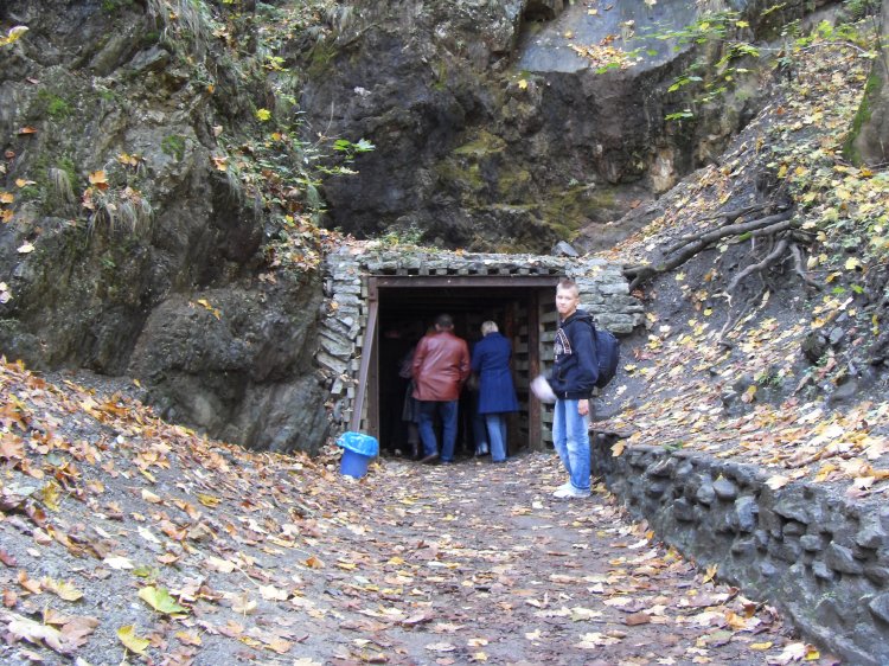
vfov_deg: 36.8
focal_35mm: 39
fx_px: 1001
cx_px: 444
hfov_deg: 47.9
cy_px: 333
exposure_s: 1/6
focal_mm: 6.6
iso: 200
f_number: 3.5
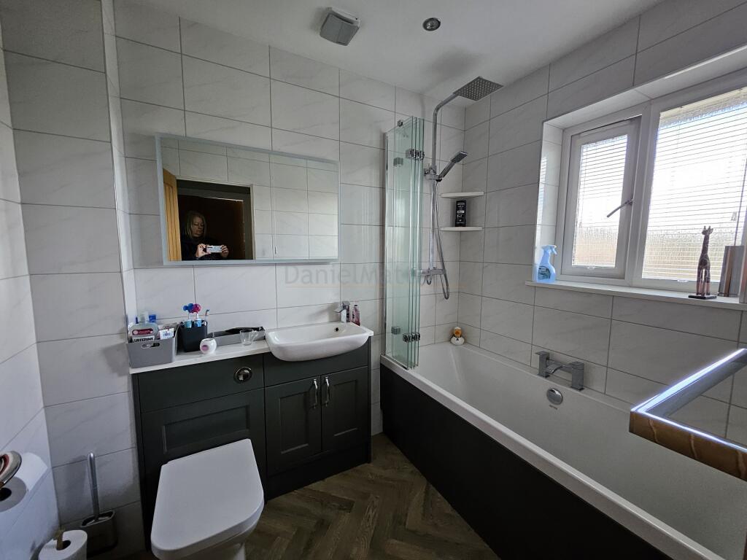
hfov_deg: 106.2
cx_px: 374
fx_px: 281
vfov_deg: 89.9
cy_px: 280
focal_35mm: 13
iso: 160
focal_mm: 1.74
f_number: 2.2
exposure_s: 1/50
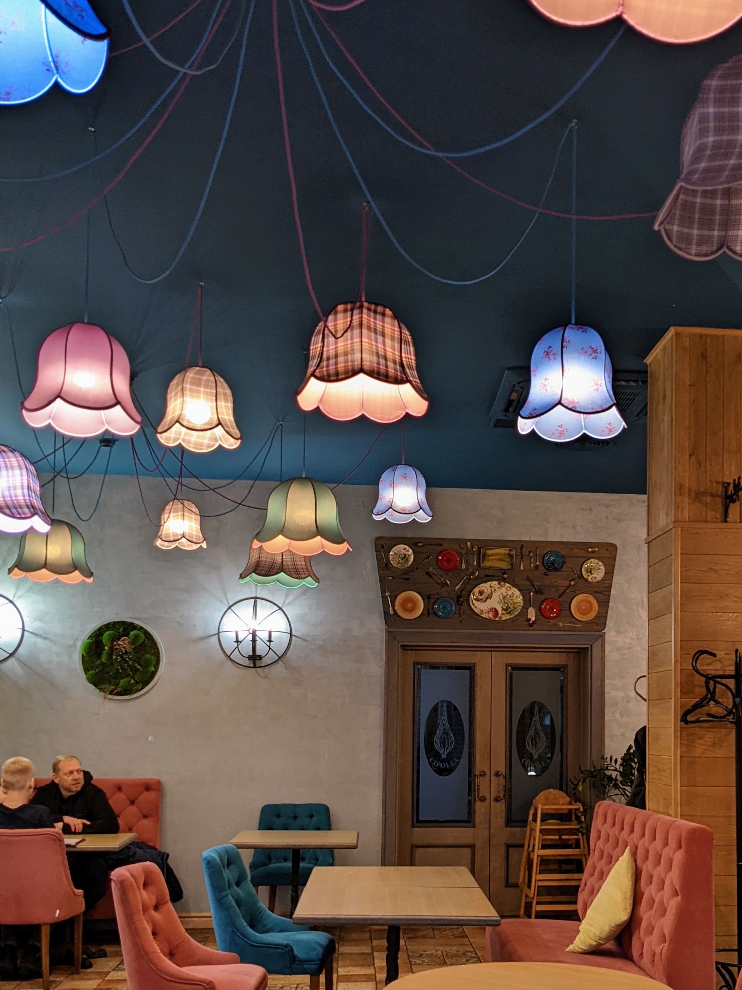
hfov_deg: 34.7
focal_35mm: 41
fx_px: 1172
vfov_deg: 45.2
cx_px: 506
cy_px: 640
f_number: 1.73
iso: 83
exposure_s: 1/25
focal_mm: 4.38
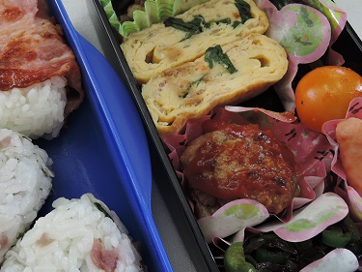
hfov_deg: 45.3
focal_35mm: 41
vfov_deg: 35.1
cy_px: 132
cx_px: 132
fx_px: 429
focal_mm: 5.1
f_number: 2.8
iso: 80
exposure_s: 1/40
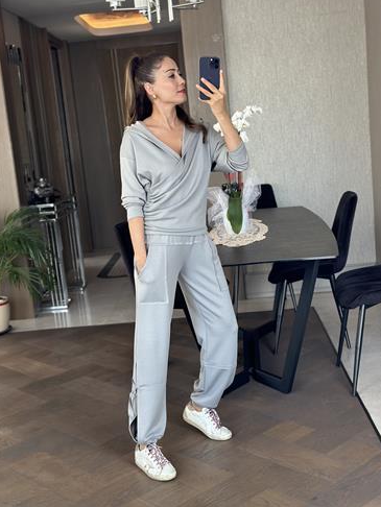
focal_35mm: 50
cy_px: 255
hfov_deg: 29.1
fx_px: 733
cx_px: 194
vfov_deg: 38.2
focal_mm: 6.86
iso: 125
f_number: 1.78
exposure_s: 1/84
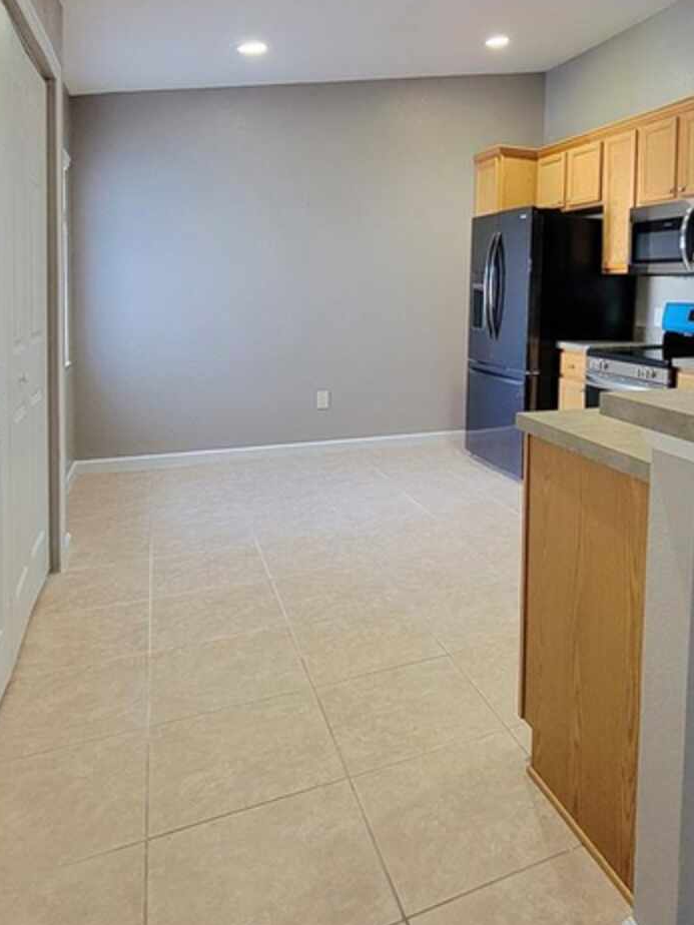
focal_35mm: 24
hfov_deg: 53.8
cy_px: 333
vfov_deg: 70.2
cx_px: 534
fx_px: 642
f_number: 2.2
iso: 400
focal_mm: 2.2
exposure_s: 1/60.2
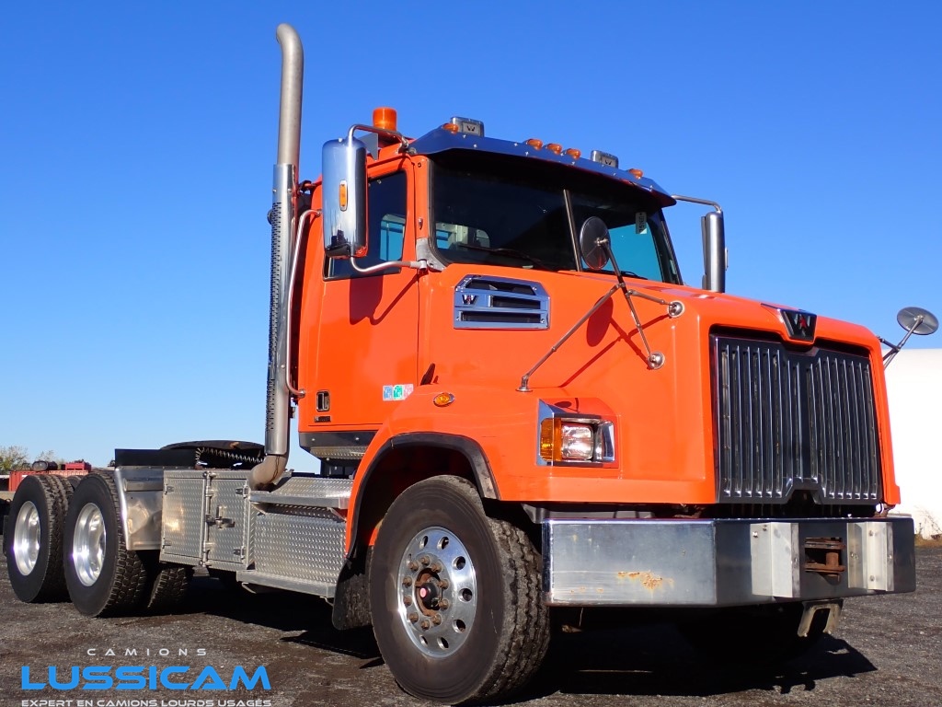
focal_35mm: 44
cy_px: 354
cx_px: 471
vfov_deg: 32.9
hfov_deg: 42.9
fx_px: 1197
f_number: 11
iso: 100
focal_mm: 7.84
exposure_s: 1/125
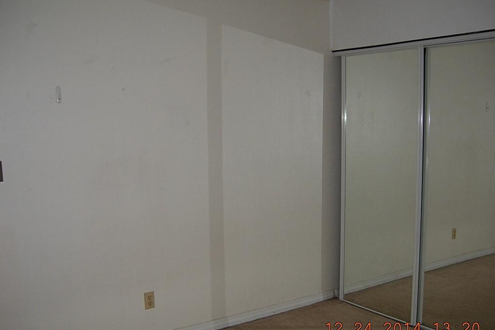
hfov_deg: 50.7
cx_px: 250
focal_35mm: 38
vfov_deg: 35.0
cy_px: 179
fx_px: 523
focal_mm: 7.5
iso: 89
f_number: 2.7
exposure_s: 1/80.6
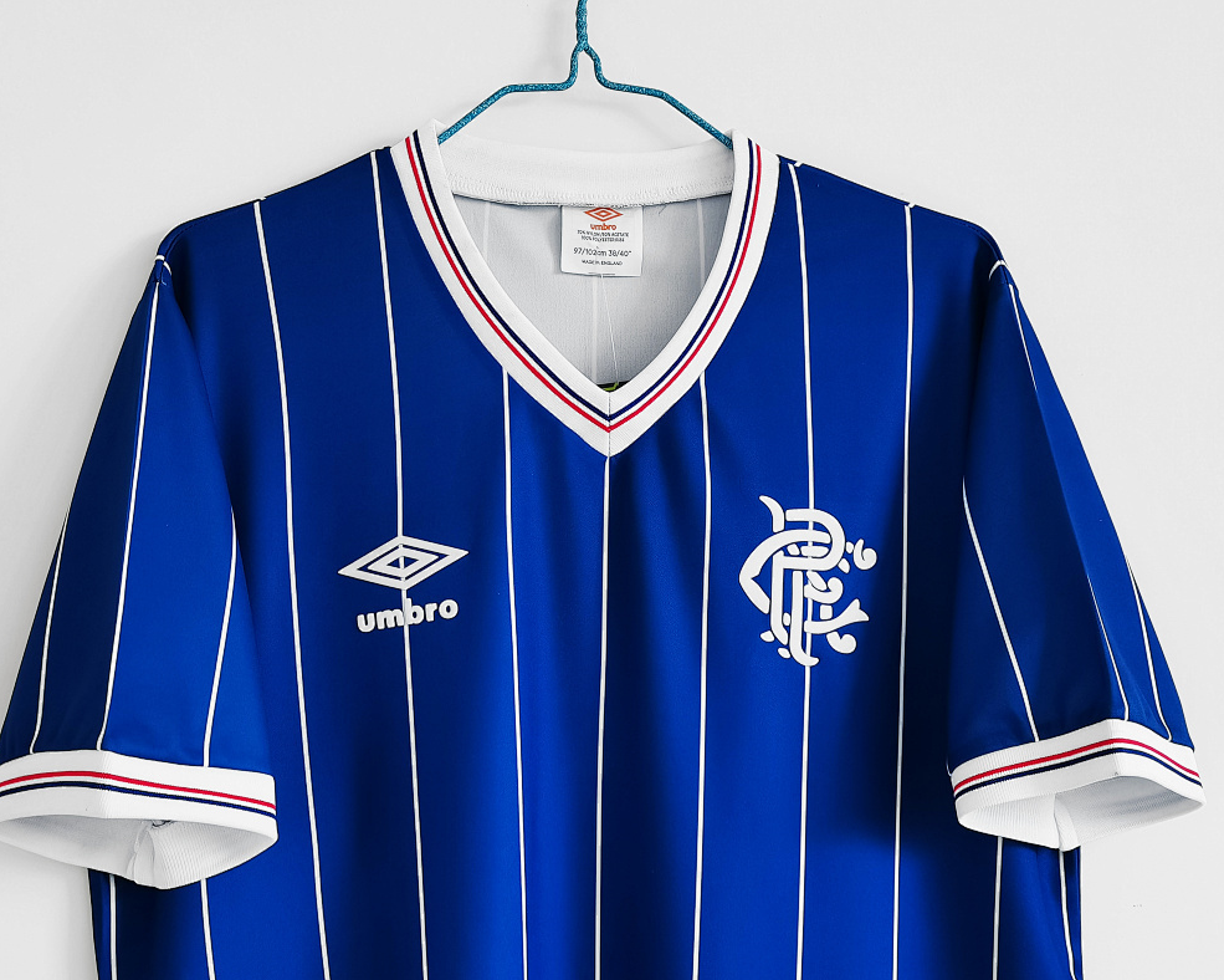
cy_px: 481
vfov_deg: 32.7
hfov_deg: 40.3
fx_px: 1666
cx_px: 595
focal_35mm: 46
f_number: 1.8
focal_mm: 5.58
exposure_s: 1/100
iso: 125
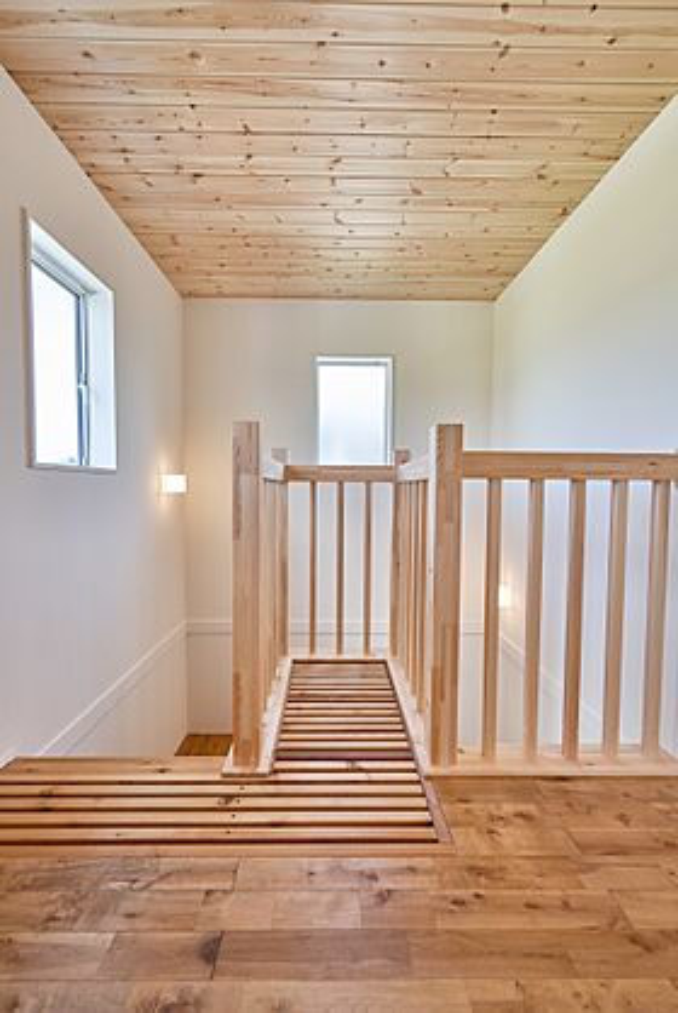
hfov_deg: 81.4
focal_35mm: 14
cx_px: 339
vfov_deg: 104.2
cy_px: 506
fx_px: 394
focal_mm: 14
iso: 500
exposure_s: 1/100
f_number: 7.1
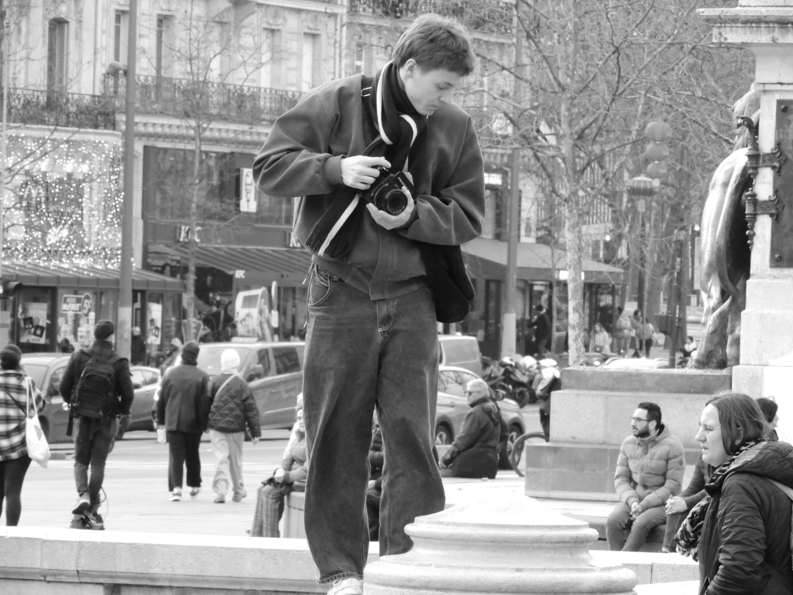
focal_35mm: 270
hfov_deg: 7.3
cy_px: 298
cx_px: 396
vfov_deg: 5.5
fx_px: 6185
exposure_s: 1/200
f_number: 5.5
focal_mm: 48.4
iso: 800
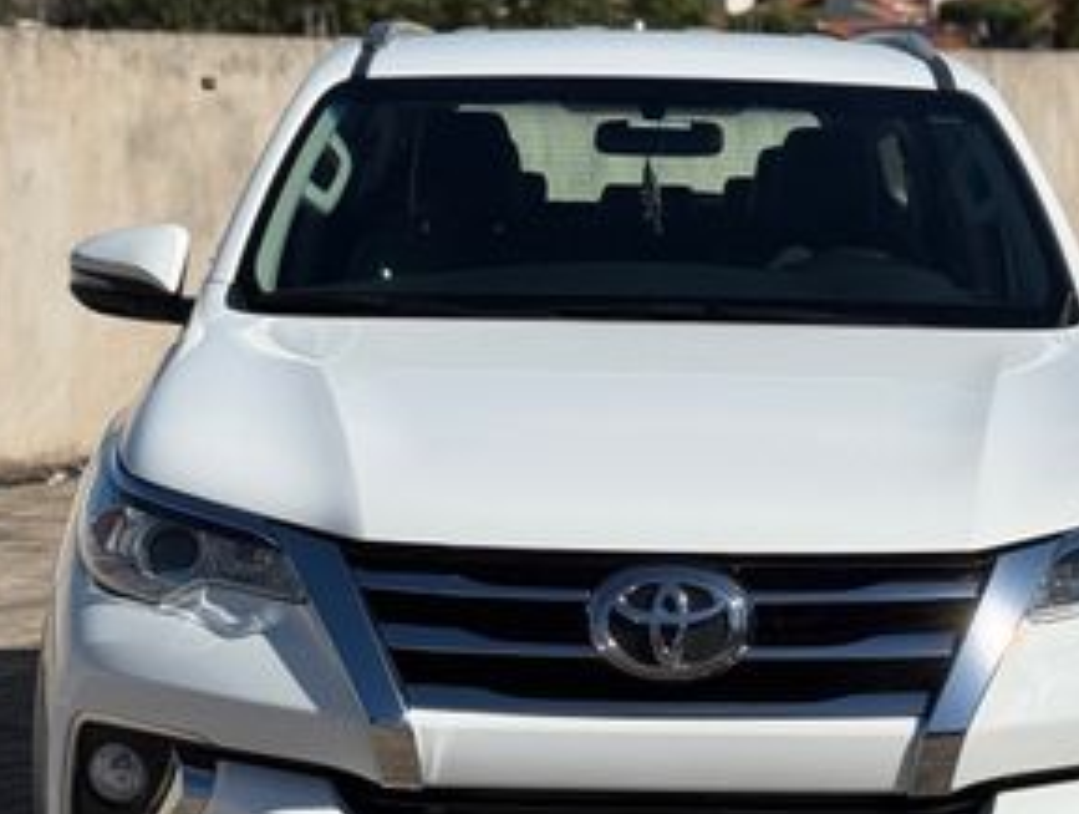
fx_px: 2436
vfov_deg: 19.0
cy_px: 470
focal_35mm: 78
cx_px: 650
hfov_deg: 24.9
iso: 50
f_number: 1.78
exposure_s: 1/11364
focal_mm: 6.76
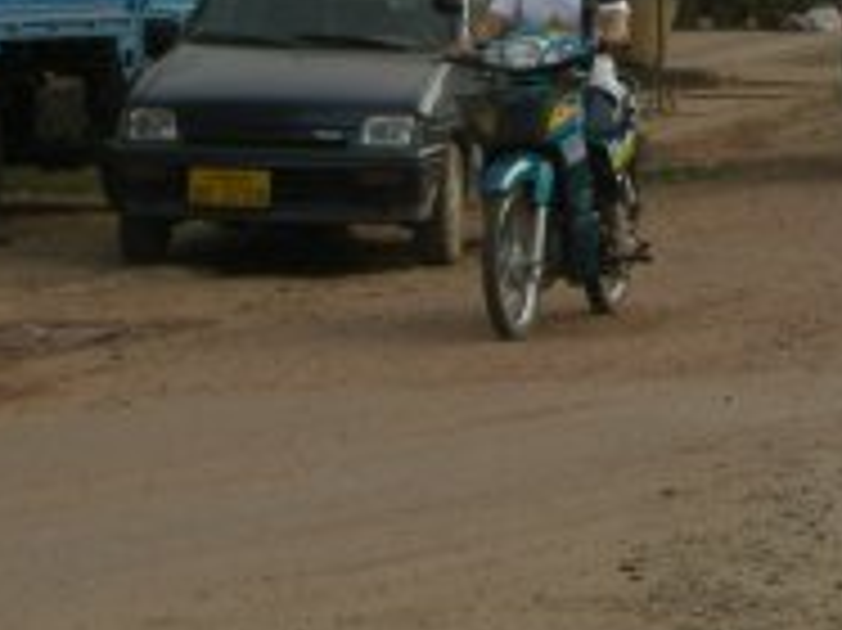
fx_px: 6247
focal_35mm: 257
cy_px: -396
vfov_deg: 5.7
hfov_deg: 7.6
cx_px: 1247
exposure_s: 1/150
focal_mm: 15.7
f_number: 4.3
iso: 64
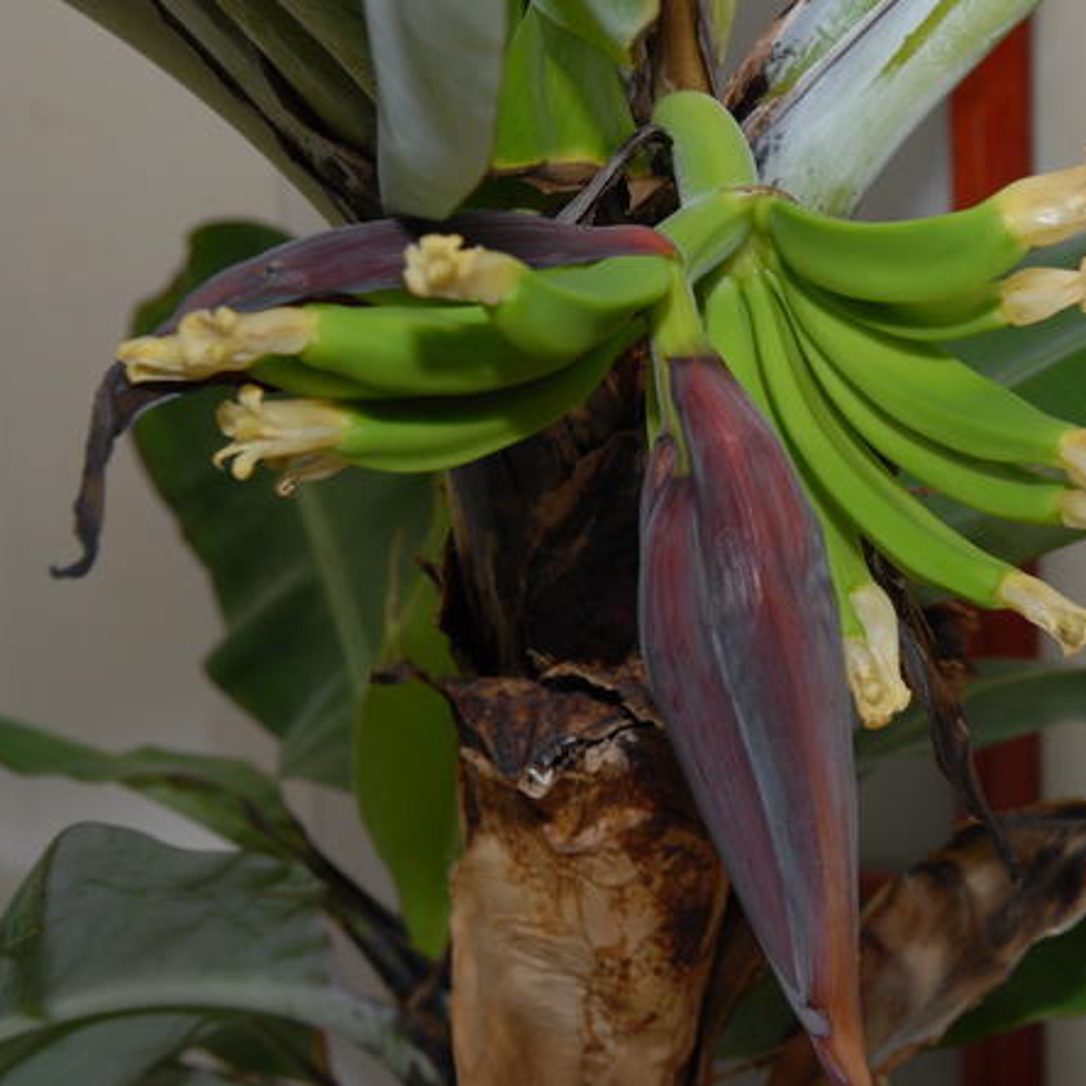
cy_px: 439
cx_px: 849
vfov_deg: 22.2
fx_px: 2769
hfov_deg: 21.9
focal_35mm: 78
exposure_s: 1/60
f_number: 5
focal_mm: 34
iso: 200
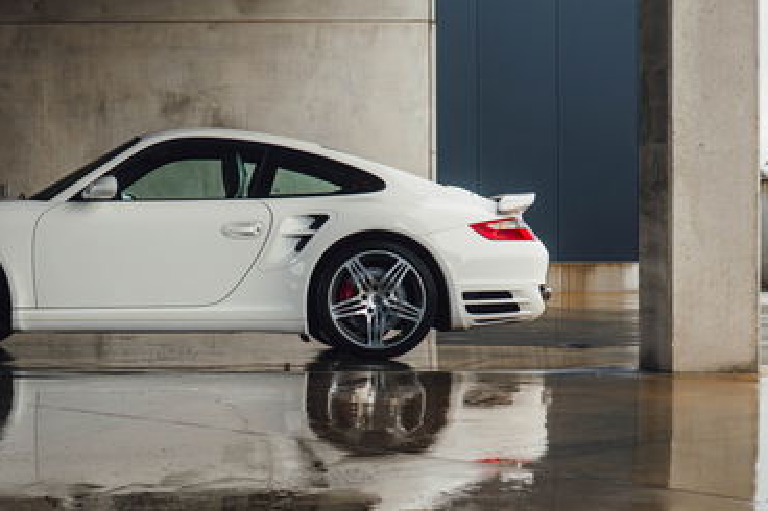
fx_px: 1557
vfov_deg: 18.6
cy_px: 294
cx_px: 131
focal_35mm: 73
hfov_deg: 27.1
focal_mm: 35
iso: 400
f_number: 5
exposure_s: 1/100
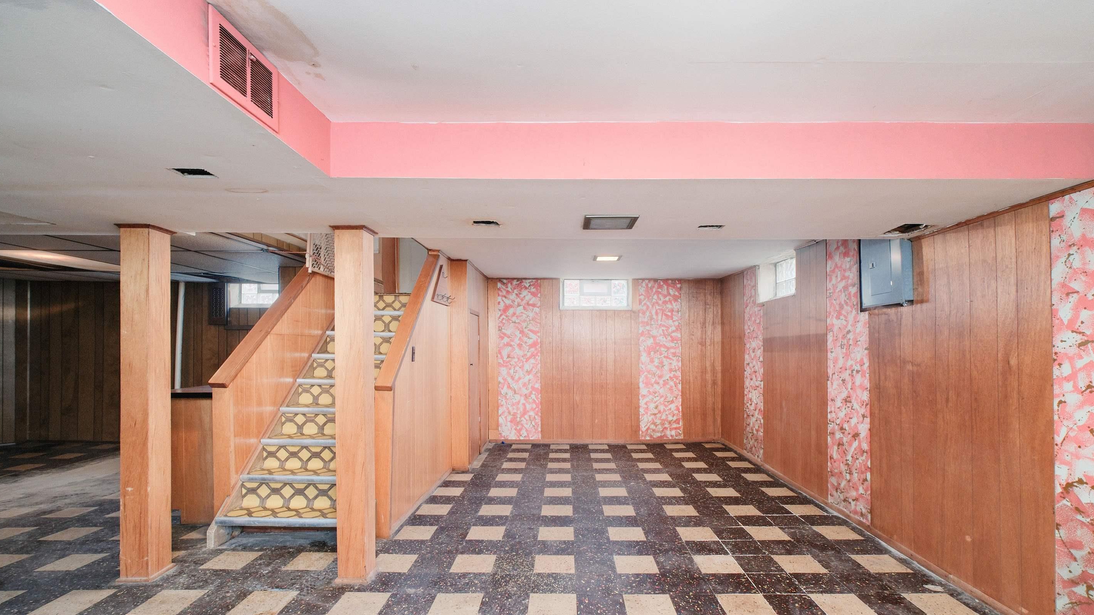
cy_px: 351
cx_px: 589
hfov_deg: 95.7
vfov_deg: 63.6
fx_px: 493
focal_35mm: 17
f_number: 5
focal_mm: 10
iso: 800
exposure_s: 1/60
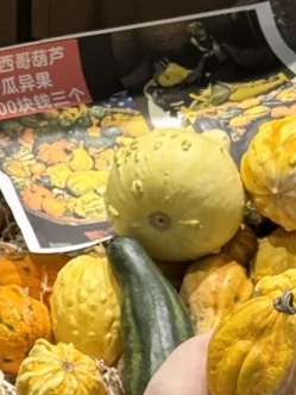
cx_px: -71
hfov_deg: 7.1
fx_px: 2371
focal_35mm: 208
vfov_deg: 9.5
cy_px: 303
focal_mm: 6.76
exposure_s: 1/50
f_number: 1.78
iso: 64
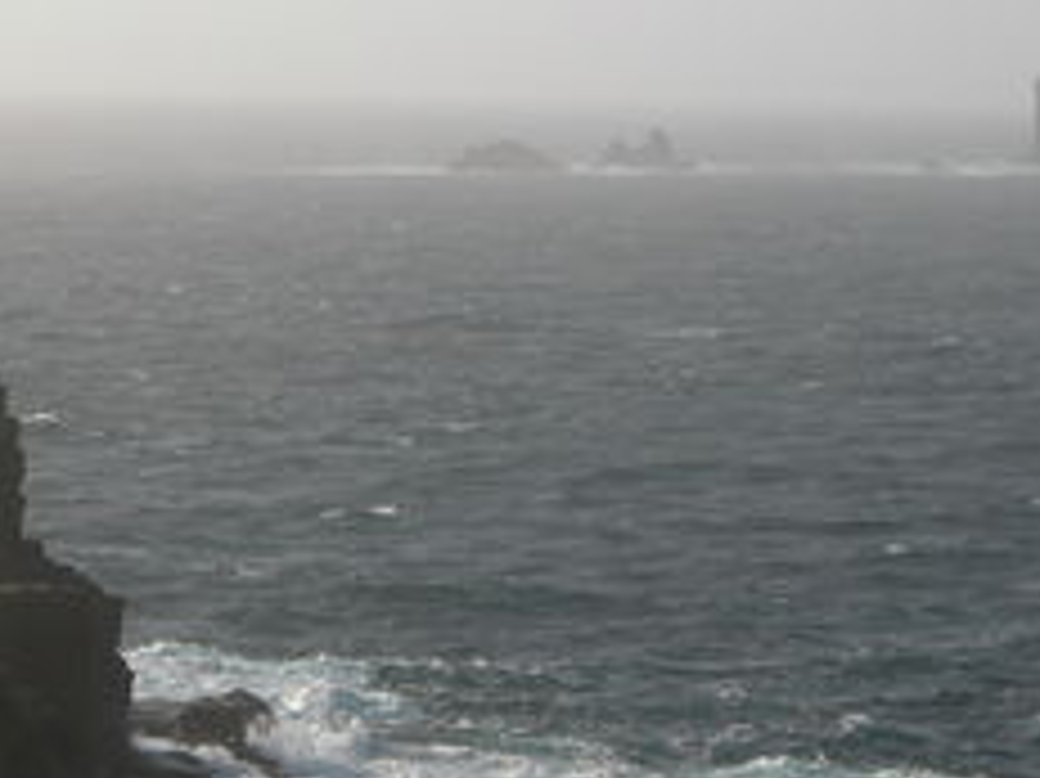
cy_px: 279
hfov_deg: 9.8
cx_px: 680
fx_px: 6036
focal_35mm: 201
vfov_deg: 7.4
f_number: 6.7
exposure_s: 1/534
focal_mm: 29.5
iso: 100
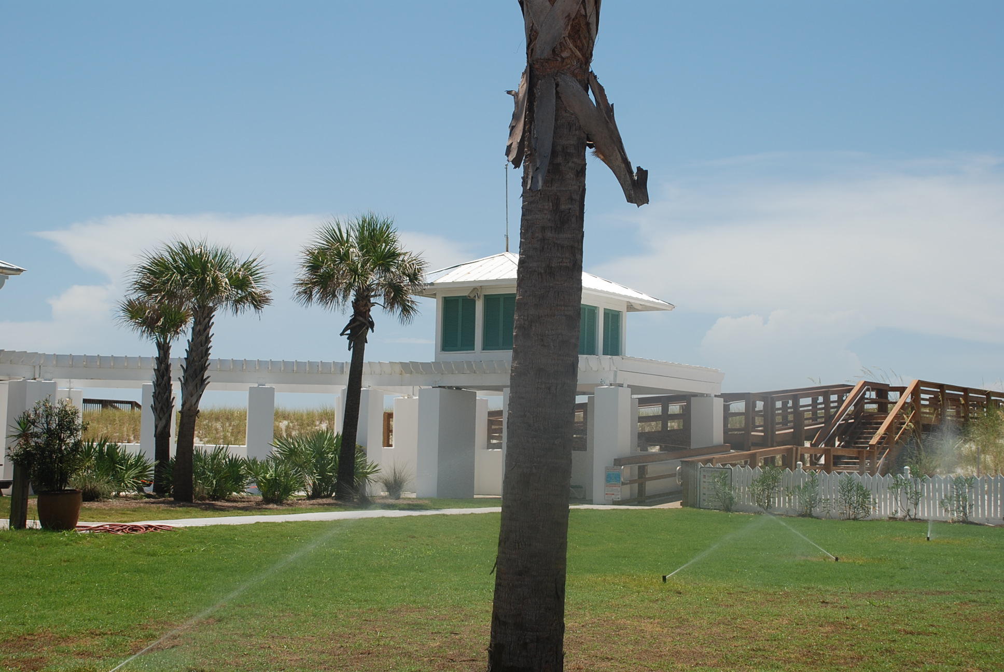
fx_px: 1466
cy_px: 336
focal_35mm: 52
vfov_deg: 25.8
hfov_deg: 37.8
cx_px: 502
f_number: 8
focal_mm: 35
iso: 100
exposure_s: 1/250
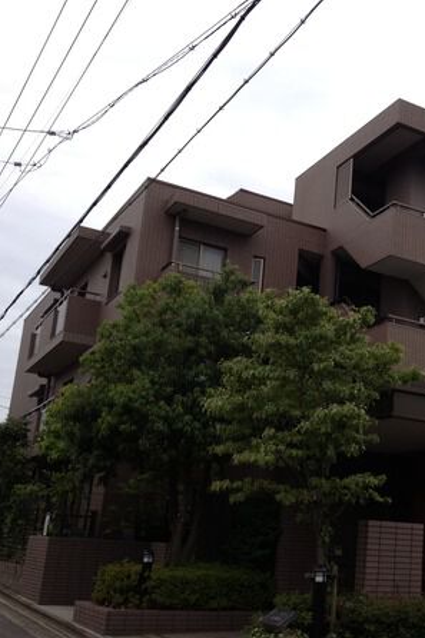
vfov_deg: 40.4
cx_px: 406
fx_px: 868
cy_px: 320
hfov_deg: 26.3
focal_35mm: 49
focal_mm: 4.28
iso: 50
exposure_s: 1/831
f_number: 2.4
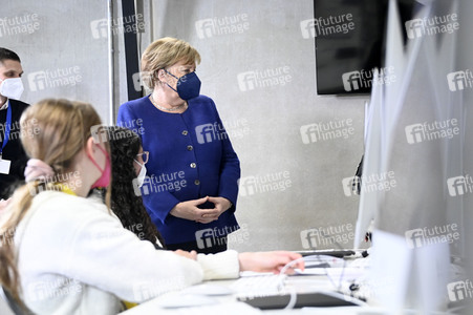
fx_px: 814
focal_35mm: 62
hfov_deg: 32.4
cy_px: 158
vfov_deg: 21.9
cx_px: 236
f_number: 4.8
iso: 6400
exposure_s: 1/500
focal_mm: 62
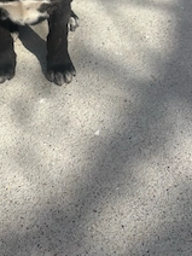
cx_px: 58
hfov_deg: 29.4
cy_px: 50
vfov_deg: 37.5
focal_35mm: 49
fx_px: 362
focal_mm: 5.96
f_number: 1.6
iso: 50
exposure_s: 1/3831
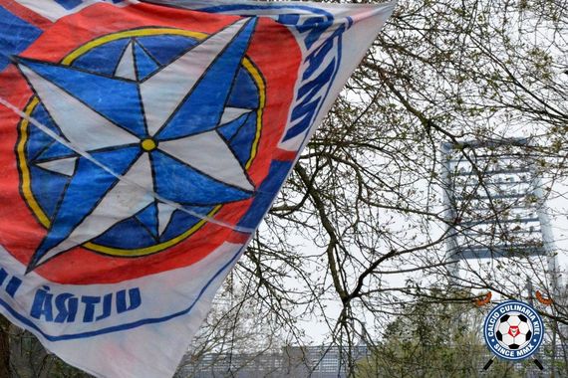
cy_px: 189
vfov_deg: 7.6
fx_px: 2840
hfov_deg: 11.4
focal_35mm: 180
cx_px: 284
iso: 2500
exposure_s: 1/2500
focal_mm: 120
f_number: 9
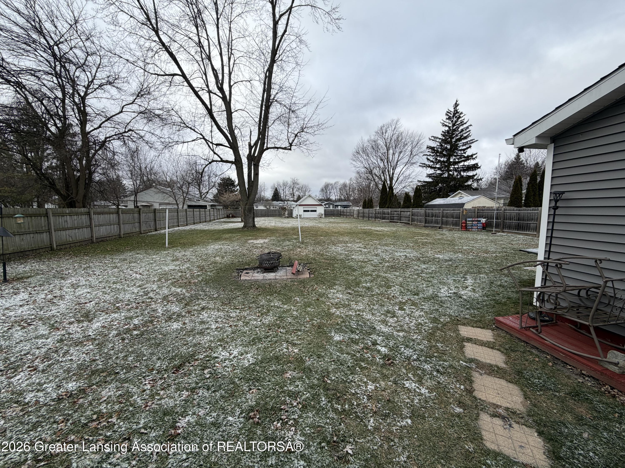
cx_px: 312
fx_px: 253
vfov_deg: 85.7
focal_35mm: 14
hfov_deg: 102.1
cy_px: 234
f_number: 2.2
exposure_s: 1/545
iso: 40
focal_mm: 2.22
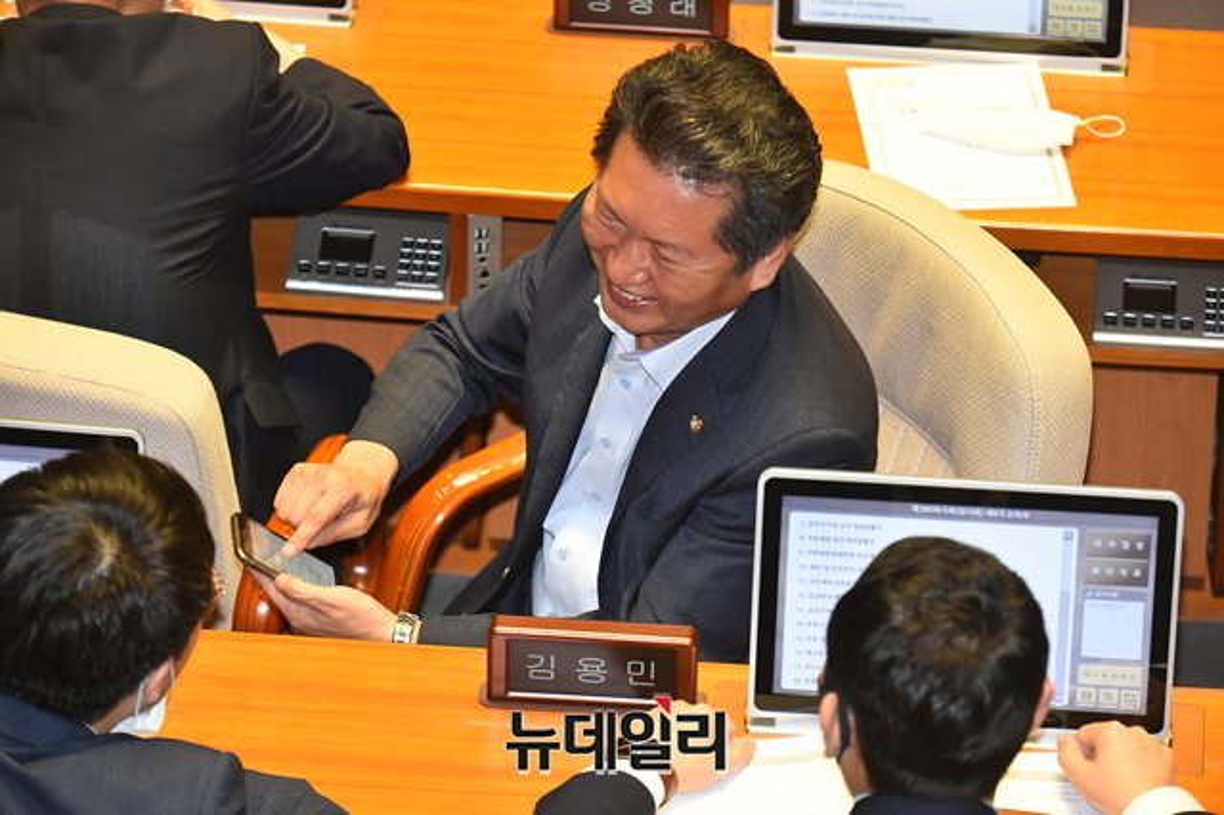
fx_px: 7816
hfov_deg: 9.0
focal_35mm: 230
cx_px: 612
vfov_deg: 6.0
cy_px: 408
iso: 5000
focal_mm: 230
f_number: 5.3
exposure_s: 1/250
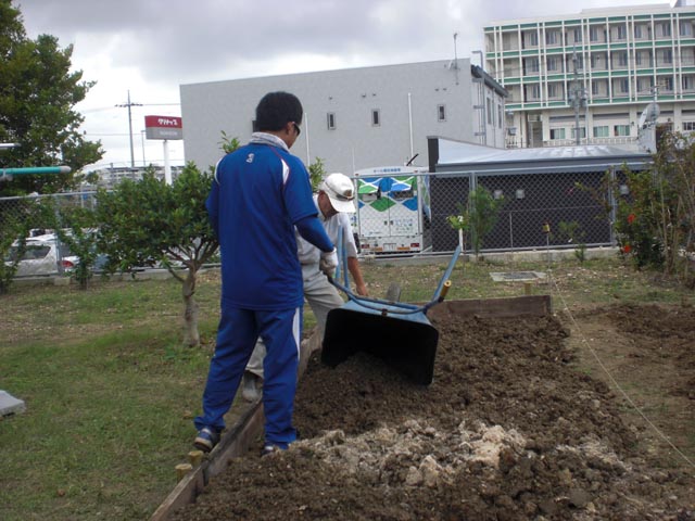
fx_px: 763
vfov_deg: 37.7
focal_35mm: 38
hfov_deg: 49.0
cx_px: 348
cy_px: 260
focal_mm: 6.3
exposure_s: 1/320
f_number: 3.1
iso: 64
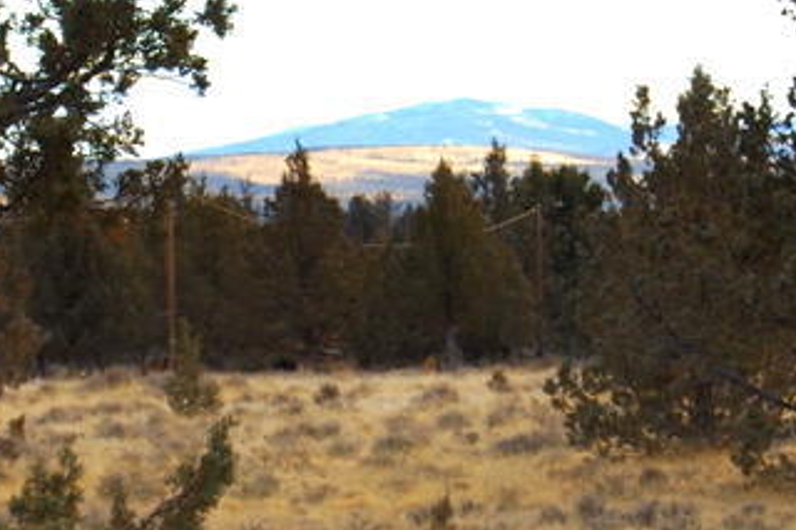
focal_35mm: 206
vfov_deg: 6.7
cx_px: 323
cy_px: 301
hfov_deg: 10.0
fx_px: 4558
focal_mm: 55
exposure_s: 1/200
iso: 400
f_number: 5.6
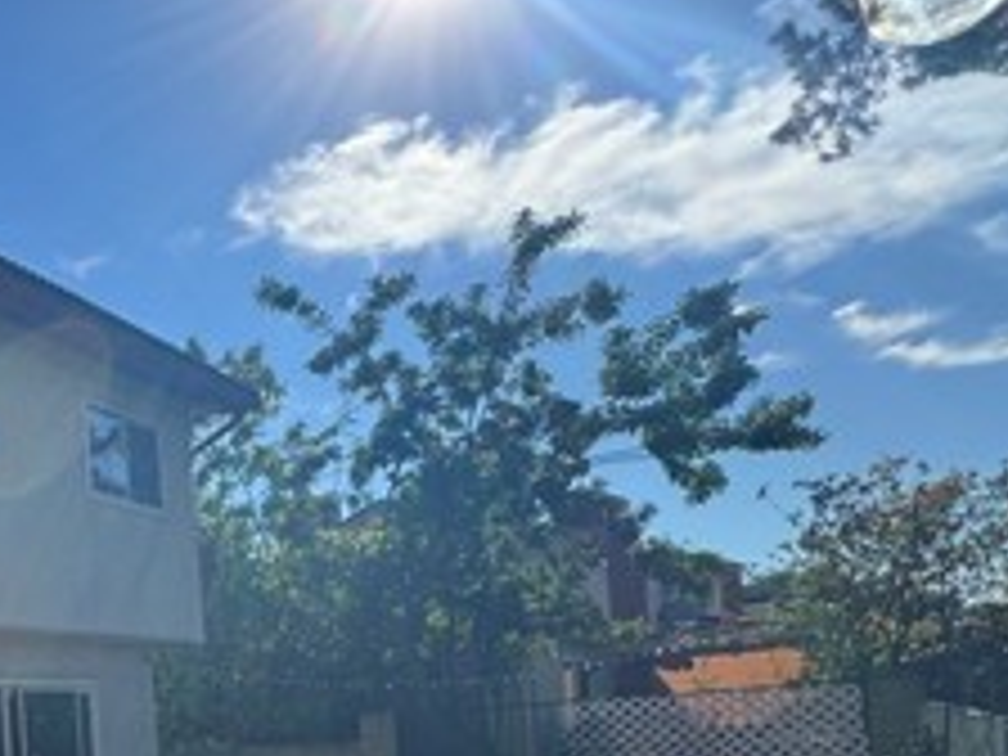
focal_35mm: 40
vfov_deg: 32.9
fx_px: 1165
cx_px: -261
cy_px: 760
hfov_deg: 34.8
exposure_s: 1/1110
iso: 50
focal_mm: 2.22
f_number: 2.2
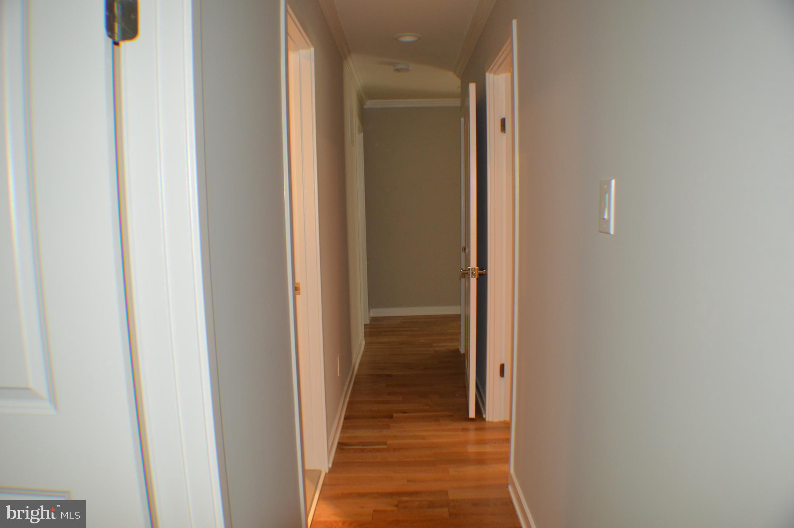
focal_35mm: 30
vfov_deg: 43.5
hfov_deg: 62.0
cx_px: 397
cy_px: 264
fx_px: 661
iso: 640
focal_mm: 20
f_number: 3.5
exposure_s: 1/60
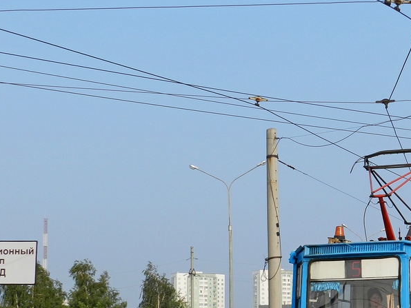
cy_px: 242
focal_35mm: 79
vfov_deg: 18.5
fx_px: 938
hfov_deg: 24.2
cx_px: 348
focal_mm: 8.1
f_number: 4.2
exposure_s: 1/800
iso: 160
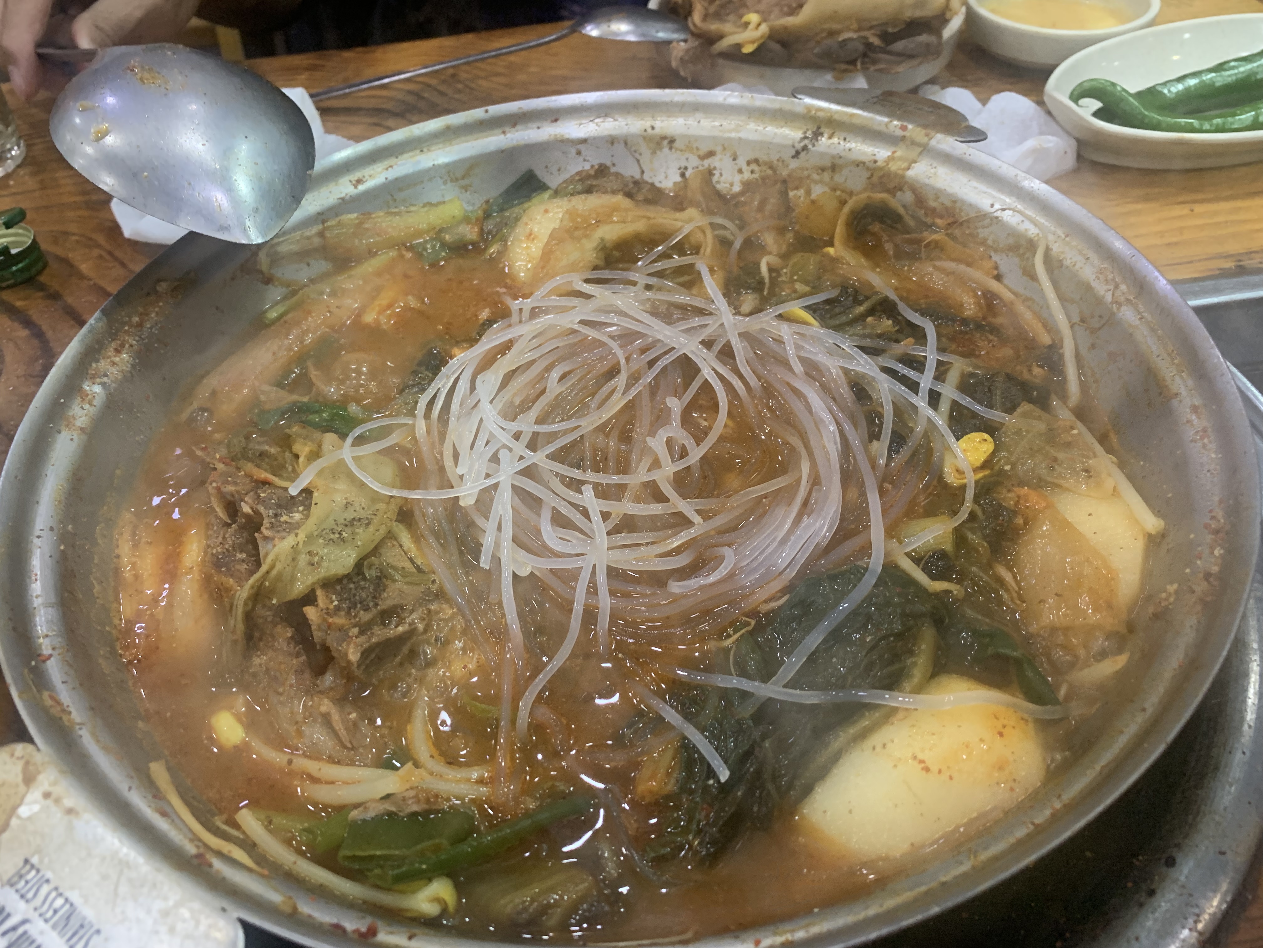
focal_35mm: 26
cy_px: 474
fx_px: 949
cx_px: 632
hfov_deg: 67.3
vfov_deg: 53.1
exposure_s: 1/60
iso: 250
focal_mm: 4.25
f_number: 1.8
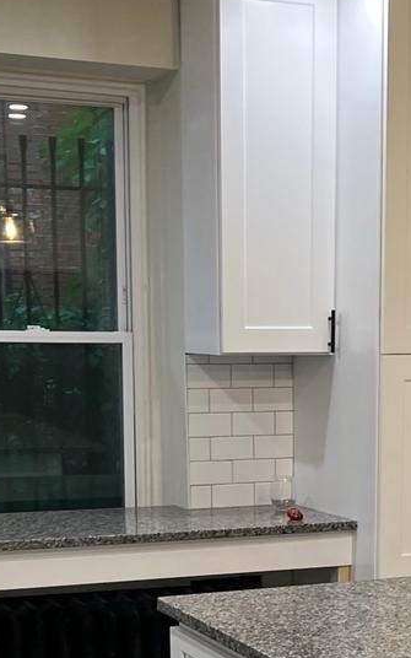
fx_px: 1416
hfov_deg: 16.5
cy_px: 631
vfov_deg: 25.1
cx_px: 278
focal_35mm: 79
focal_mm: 5.7
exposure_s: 1/60
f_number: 1.5
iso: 80
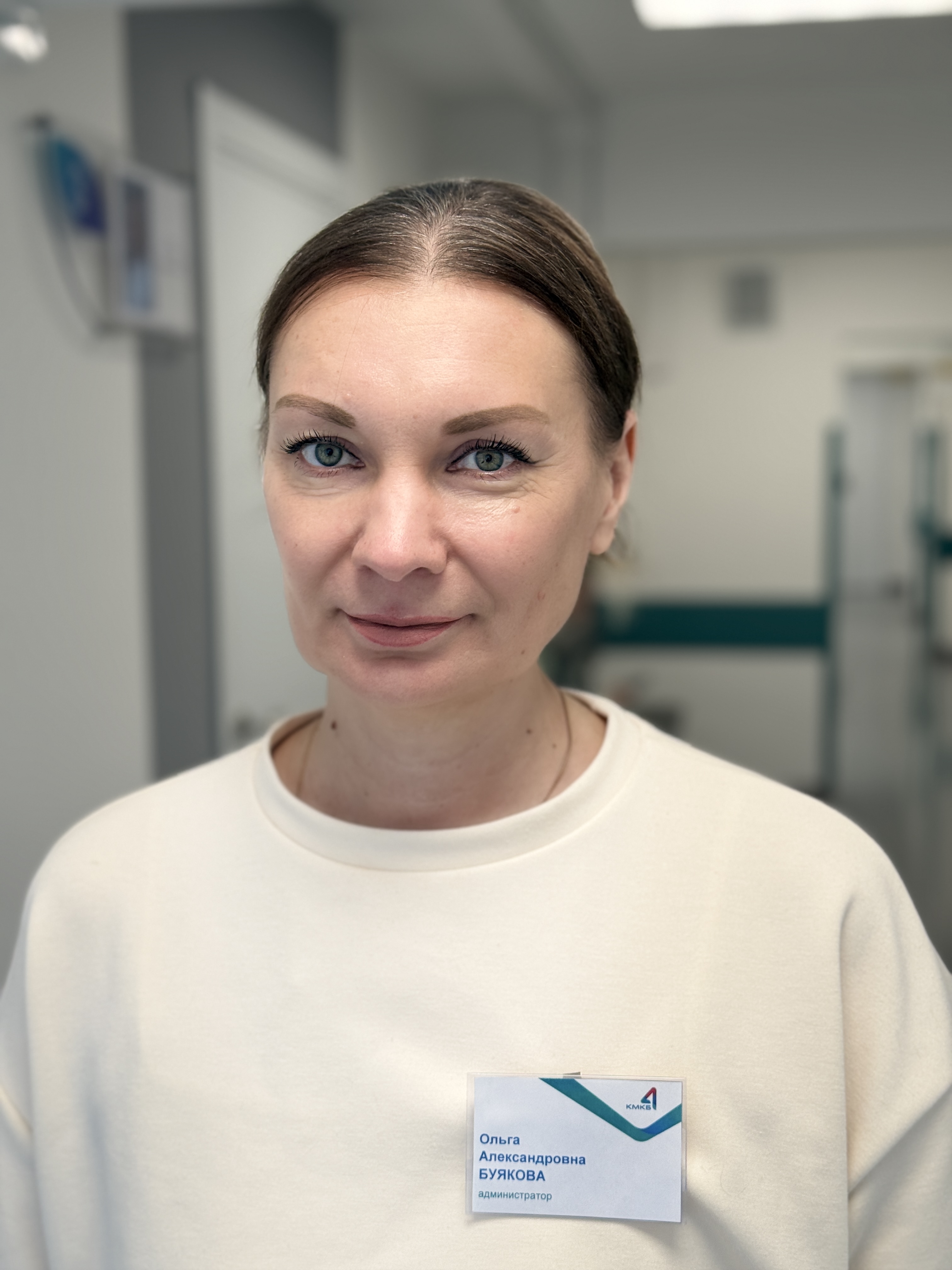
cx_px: 476
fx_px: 1760
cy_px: 635
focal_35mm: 48
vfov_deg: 39.7
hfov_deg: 30.3
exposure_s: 1/170
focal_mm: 6.76
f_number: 1.78
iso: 100
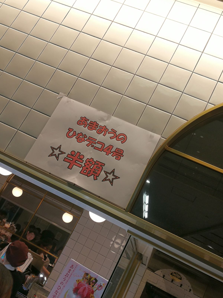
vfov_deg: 52.6
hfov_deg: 40.7
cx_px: 112
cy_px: 149
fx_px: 301
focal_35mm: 35
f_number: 2.2
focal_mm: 3.95
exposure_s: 1/60
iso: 80
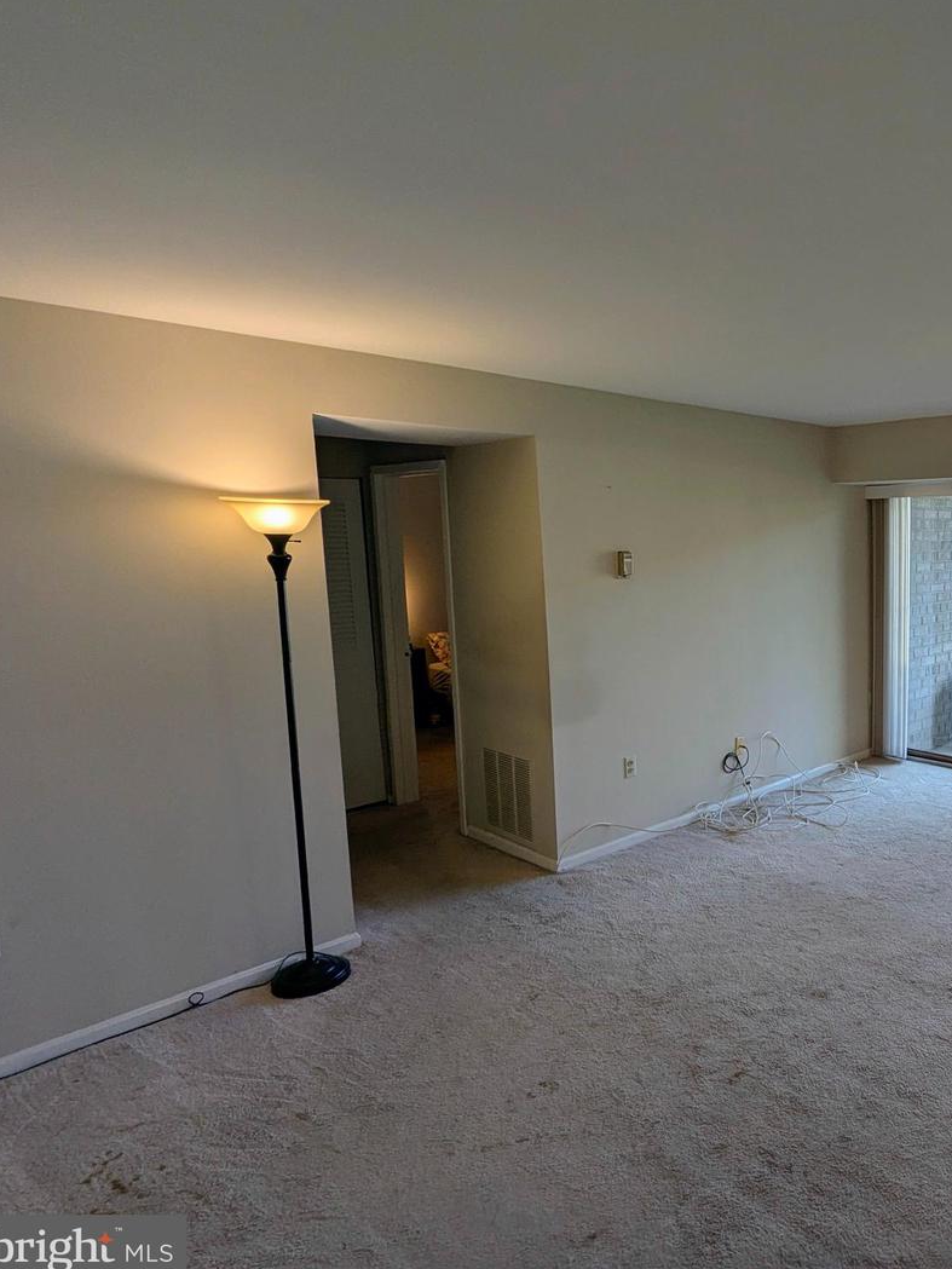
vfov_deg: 76.4
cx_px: 844
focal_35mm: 22
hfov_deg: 53.9
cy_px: 629
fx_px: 807
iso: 65
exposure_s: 1/136
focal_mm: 2.35
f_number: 2.2
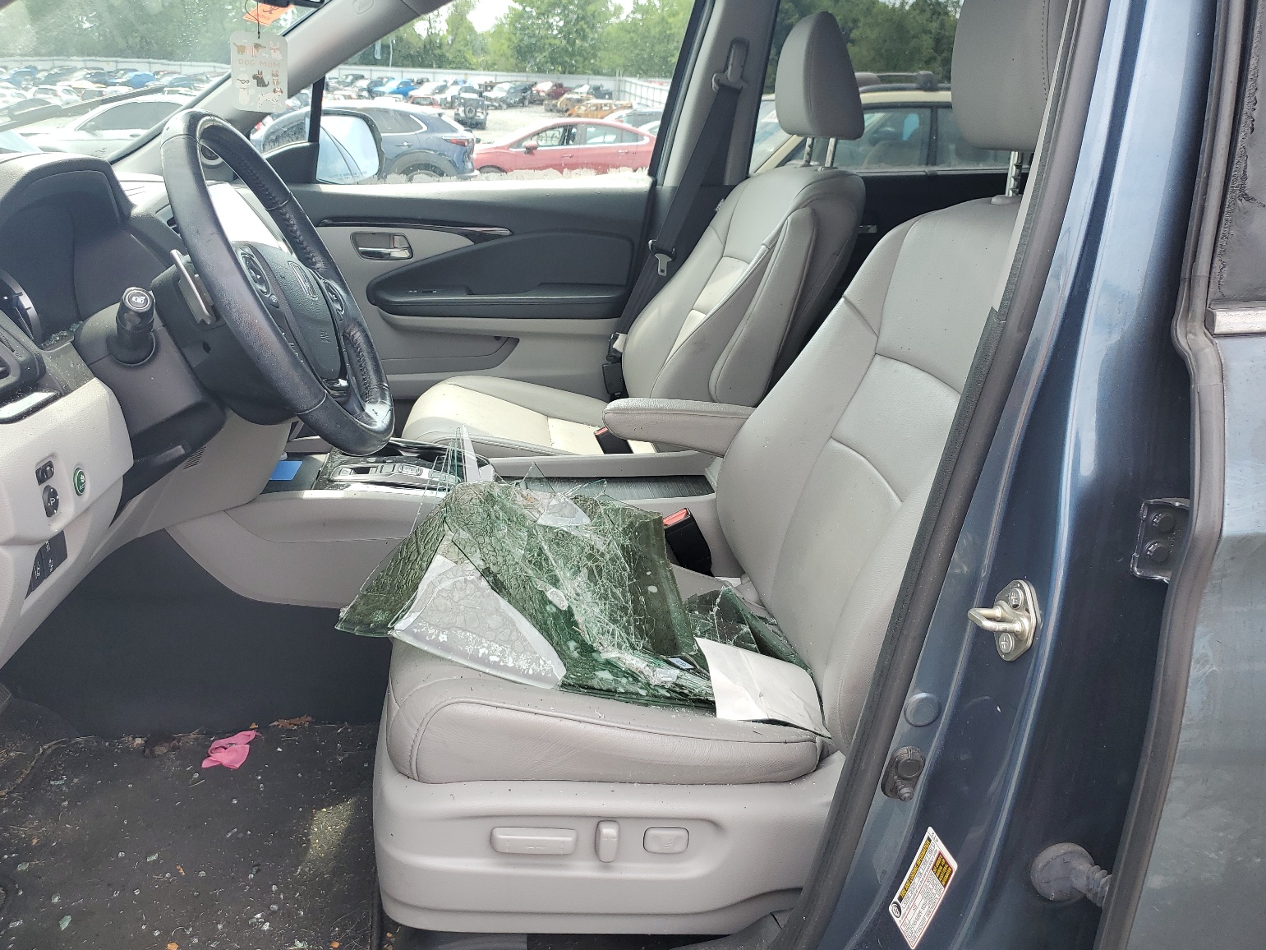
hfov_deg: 65.3
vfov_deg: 51.4
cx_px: 618
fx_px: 988
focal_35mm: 27
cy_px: 477
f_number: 1.5
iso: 50
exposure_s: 1/526
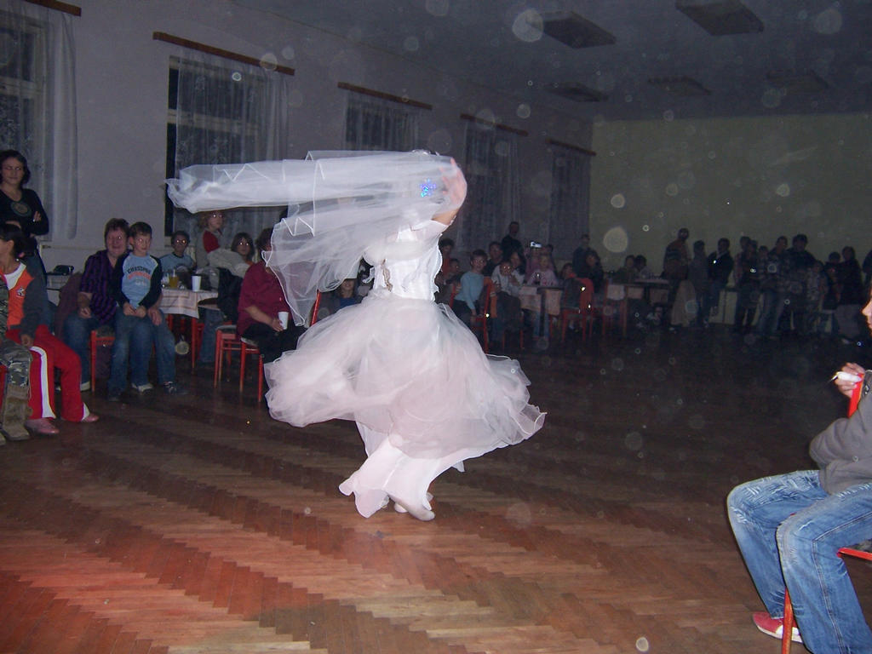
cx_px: 436
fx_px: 831
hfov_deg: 55.4
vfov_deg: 42.9
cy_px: 327
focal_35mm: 33
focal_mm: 5.5
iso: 140
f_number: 2.8
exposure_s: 1/60
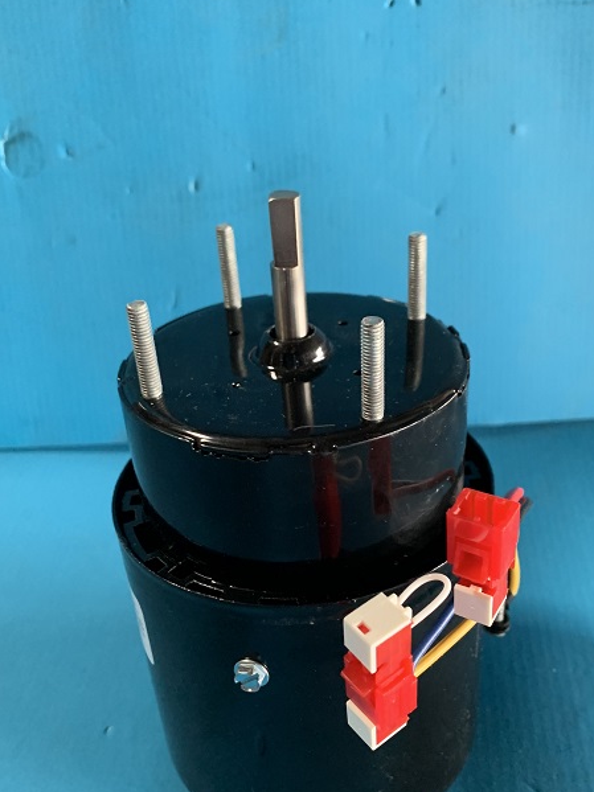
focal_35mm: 35
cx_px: 335
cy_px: 455
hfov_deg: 40.6
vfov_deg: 52.4
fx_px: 801
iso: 320
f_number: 1.8
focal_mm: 4.25
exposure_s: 1/60
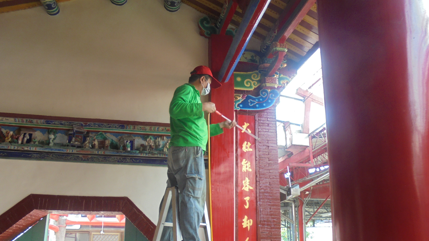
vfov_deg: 39.7
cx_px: 218
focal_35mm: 29
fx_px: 330
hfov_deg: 66.1
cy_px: 159
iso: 100
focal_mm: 4.6
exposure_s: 1/30
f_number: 3.5
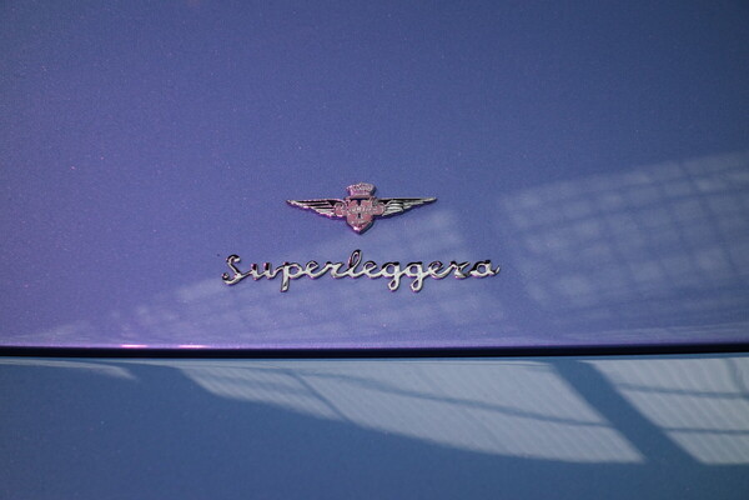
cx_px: 374
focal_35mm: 100
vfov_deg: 13.7
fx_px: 2080
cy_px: 250
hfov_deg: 20.4
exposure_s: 1/100
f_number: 4.9
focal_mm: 37.1
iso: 320
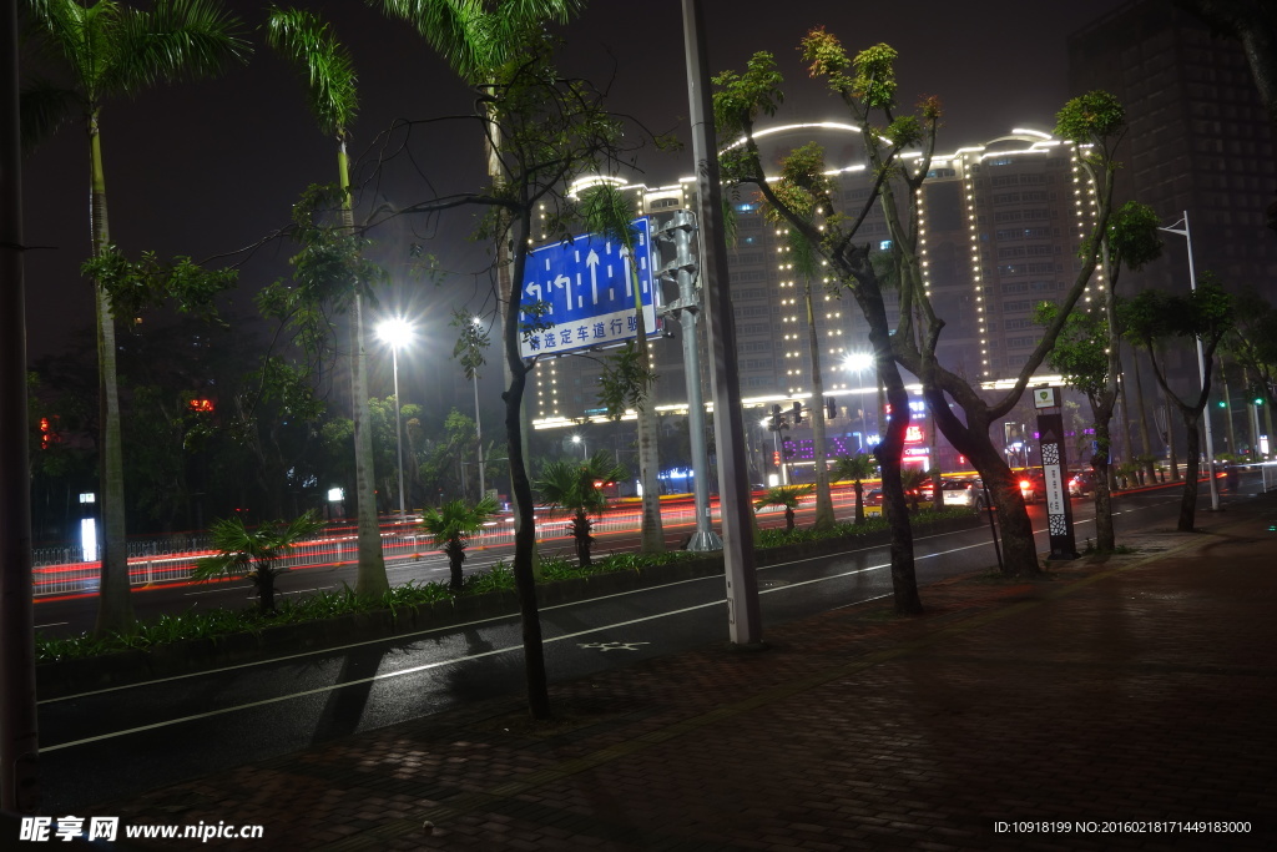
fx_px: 993
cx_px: 638
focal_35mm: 28
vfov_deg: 46.4
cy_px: 426
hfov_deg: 65.5
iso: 80
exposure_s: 8
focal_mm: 10.4
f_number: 11
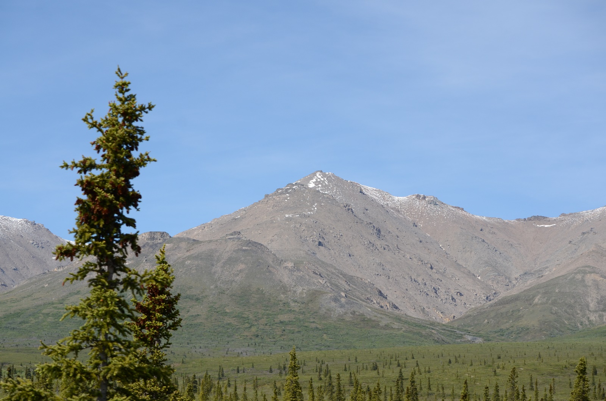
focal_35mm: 82
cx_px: 303
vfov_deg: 16.5
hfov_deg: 24.7
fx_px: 1386
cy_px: 200
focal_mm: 55
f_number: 7.1
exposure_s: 1/1000
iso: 320
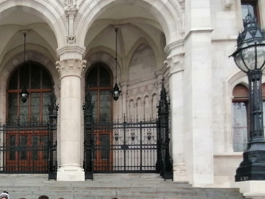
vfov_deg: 33.6
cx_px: 23
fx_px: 306
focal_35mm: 40
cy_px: 187
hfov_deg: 42.6
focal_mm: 1.78
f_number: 2.4
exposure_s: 1/100
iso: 64
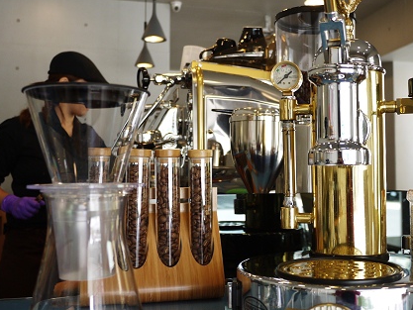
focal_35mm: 43
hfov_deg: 43.5
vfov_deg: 33.6
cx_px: 258
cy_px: 155
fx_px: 513
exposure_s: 1/60
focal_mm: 14
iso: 125
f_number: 2.5
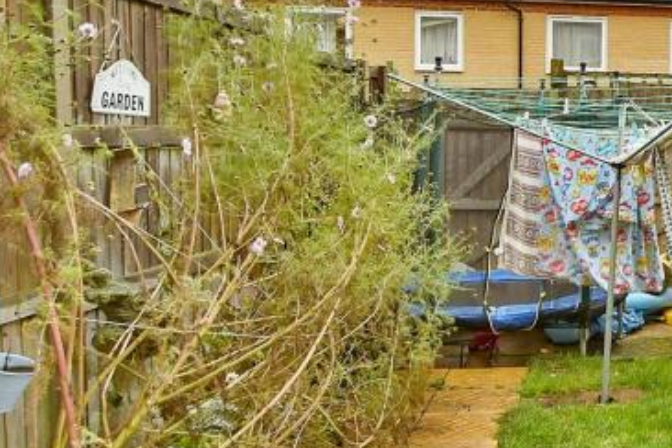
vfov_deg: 31.6
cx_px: 778
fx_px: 784
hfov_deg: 37.1
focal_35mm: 42
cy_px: 150
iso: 640
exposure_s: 1/200
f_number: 7.1
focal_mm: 10
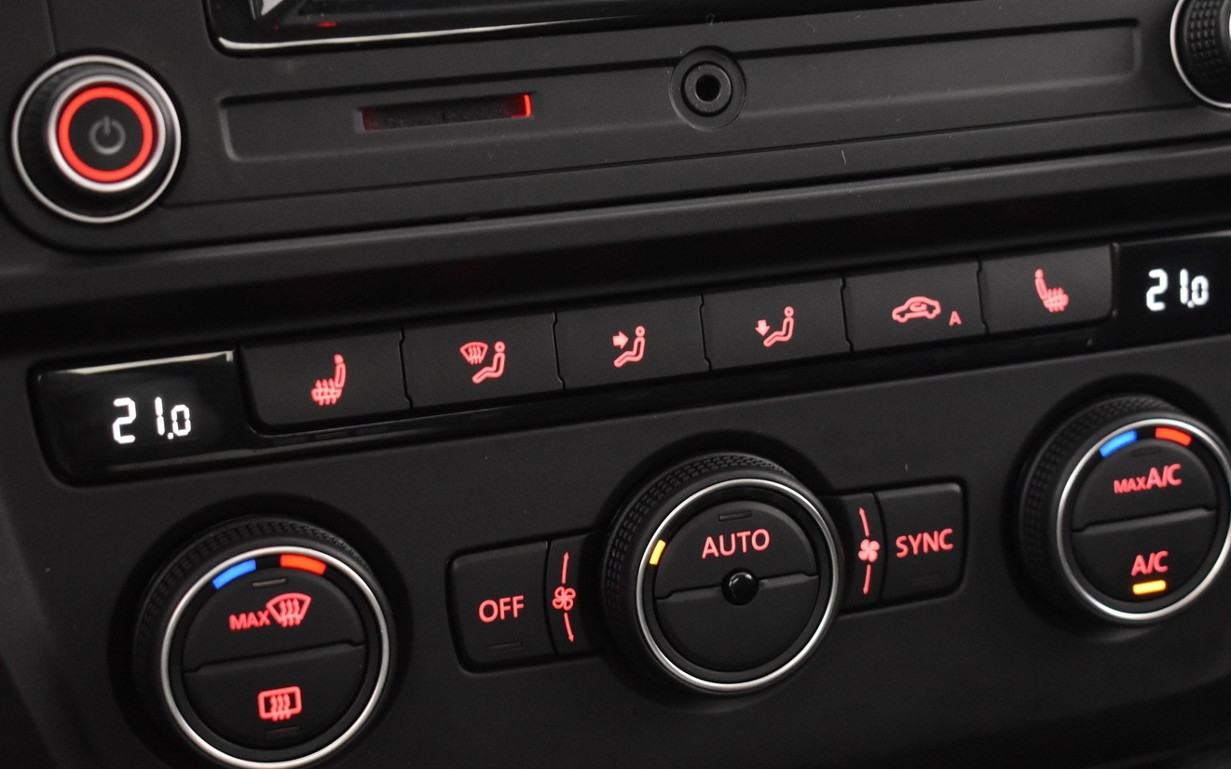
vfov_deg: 17.4
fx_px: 2516
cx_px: 660
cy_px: 444
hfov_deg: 27.5
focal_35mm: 75
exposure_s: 1/13
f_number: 5
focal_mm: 40
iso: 3200
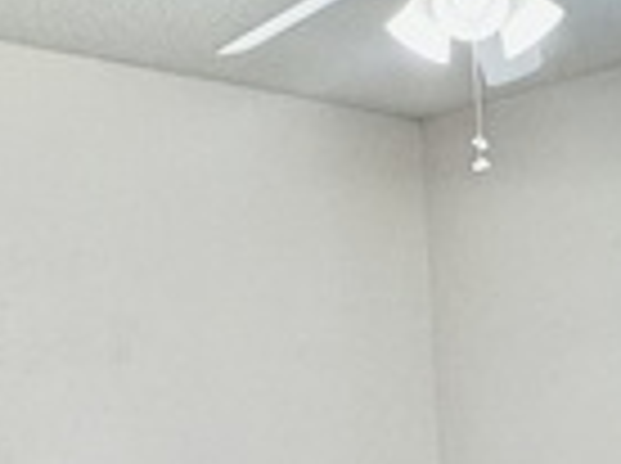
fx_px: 1164
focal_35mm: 65
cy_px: 658
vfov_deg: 20.0
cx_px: 464
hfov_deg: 29.4
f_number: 2.2
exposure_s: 1/120
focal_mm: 2.22
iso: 200
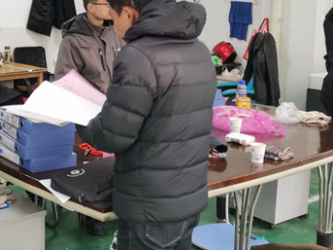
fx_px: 606
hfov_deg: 29.8
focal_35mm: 63
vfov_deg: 23.0
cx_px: 52
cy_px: 61
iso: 320
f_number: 1.8
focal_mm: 5.58
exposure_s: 1/50
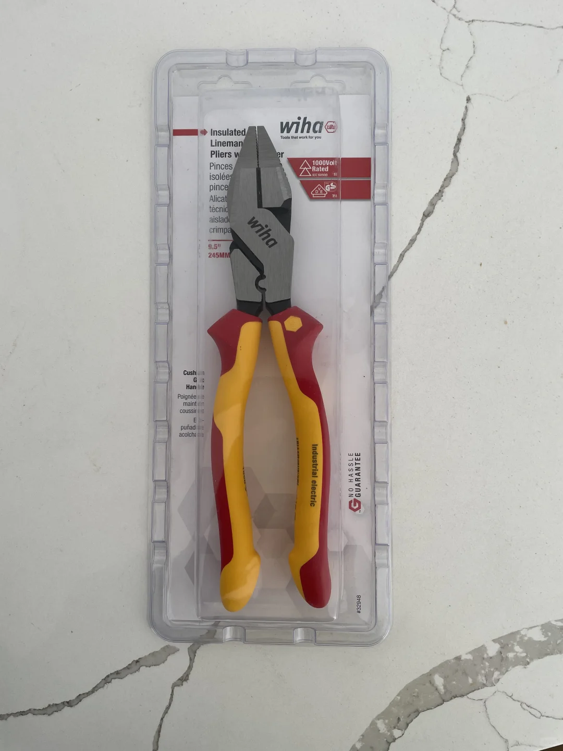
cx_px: 282
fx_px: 564
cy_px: 376
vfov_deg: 67.3
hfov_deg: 53.1
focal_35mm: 26
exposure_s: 1/250
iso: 32
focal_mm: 4.2
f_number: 1.6
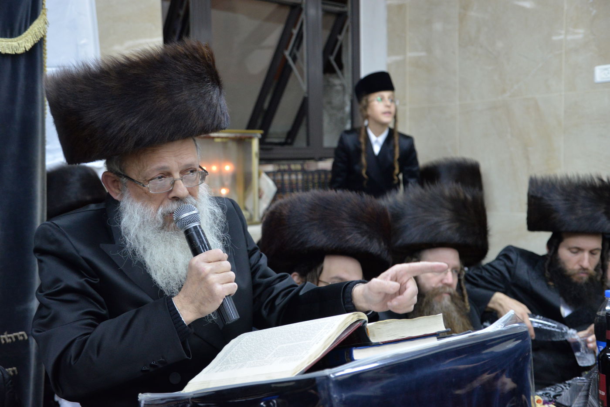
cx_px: 305
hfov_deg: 36.2
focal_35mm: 55
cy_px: 204
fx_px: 932
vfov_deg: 24.6
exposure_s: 1/125
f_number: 4.5
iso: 3200
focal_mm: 55
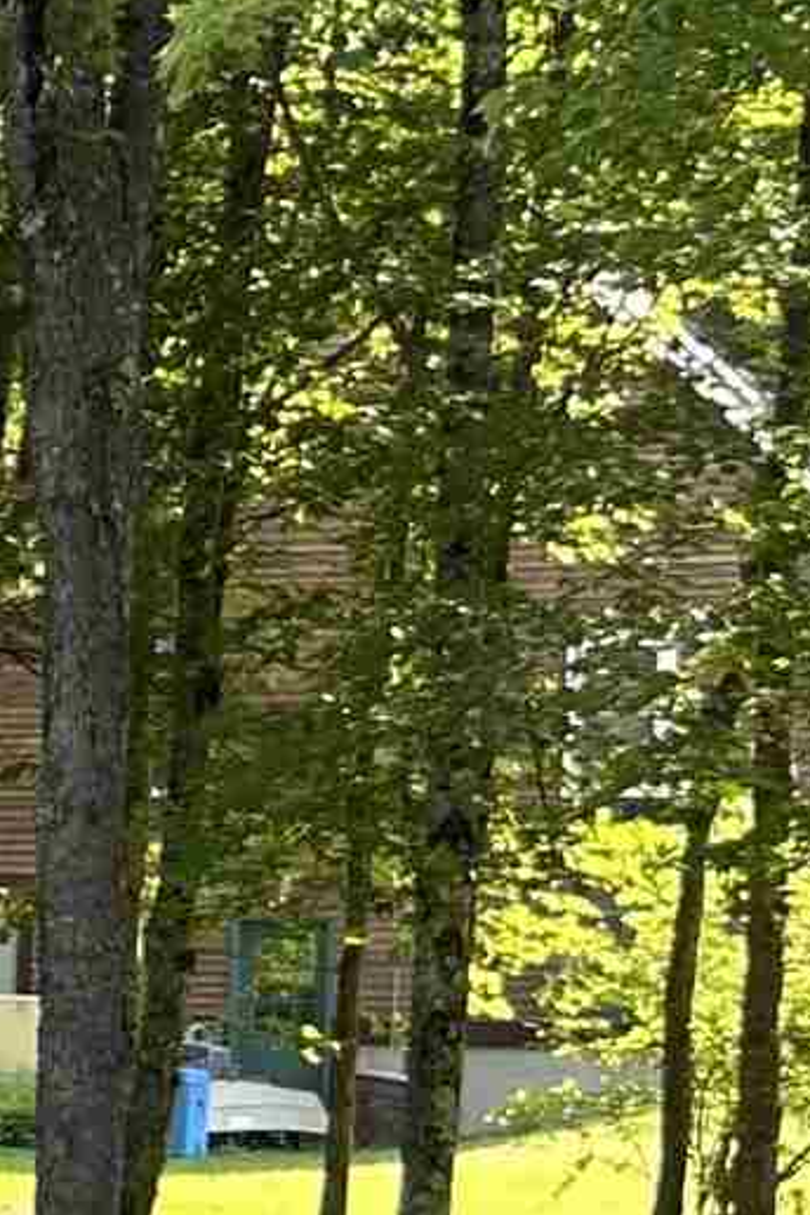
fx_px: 5433
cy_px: 1182
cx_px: -2150
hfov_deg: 7.0
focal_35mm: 161
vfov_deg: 12.6
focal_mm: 5.7
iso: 32
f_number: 1.5
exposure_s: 1/144
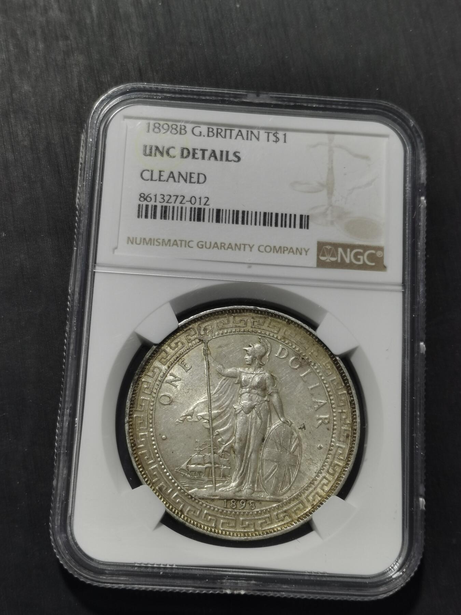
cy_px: 308
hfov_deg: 24.0
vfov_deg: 31.7
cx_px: 230
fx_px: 1083
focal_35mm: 61
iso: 50
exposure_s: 1/90
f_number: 1.8
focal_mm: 5.58
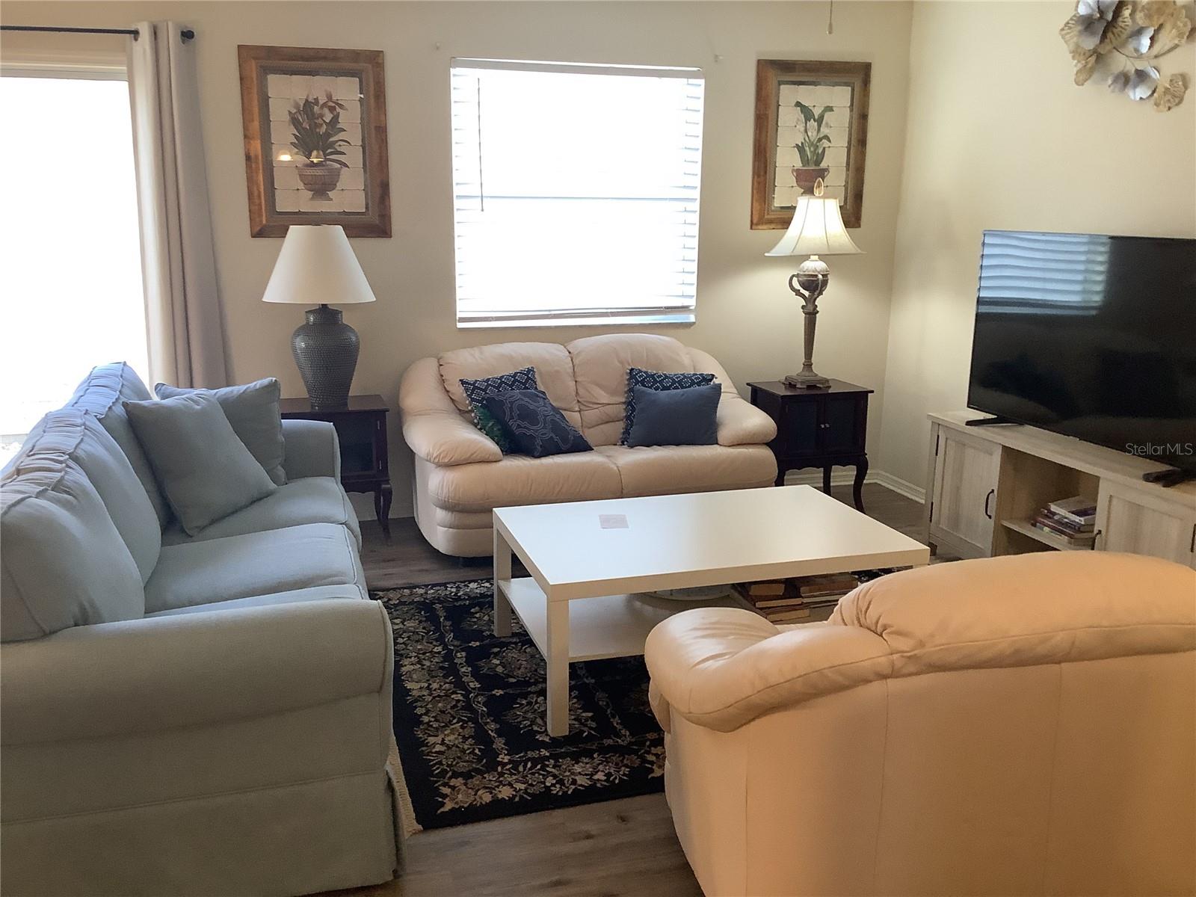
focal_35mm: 31
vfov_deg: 45.4
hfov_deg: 58.4
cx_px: 598
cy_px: 448
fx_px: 1071
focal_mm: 3.3
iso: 125
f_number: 2.4
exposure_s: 1/60
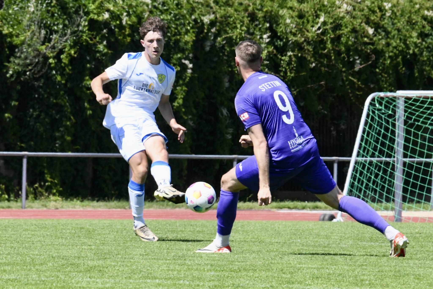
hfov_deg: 5.4
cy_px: 144
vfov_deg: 3.6
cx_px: 216
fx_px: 4571
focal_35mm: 380
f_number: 20
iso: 5000
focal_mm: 380
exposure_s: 1/1600
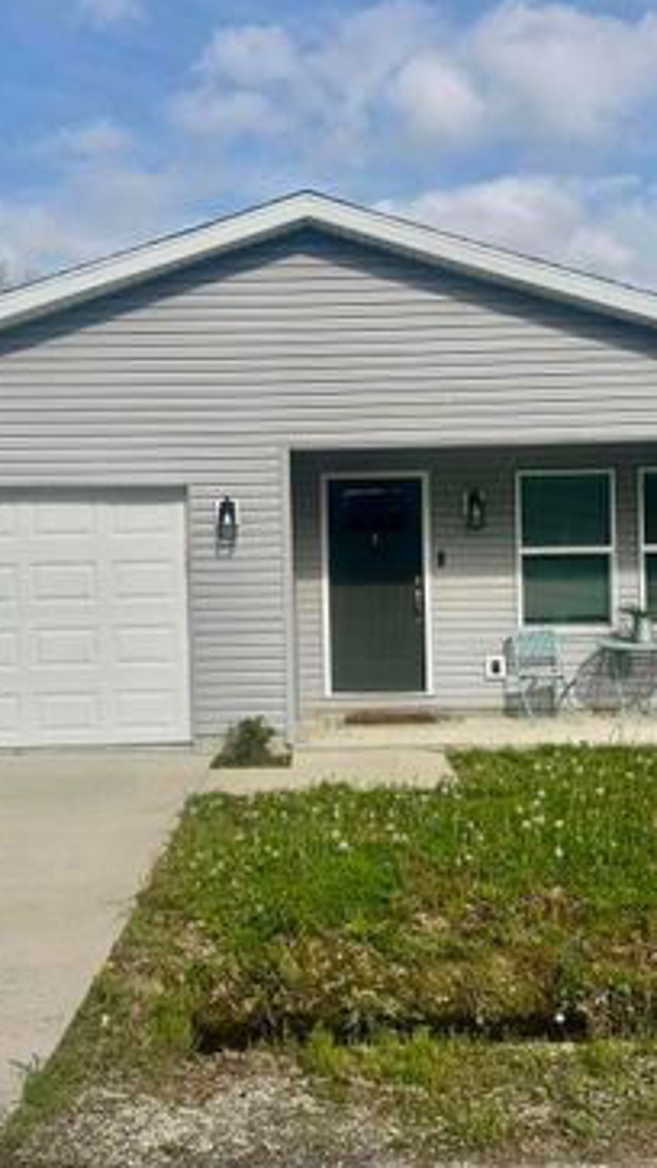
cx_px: 319
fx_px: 1116
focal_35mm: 36
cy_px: 571
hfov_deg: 32.8
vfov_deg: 55.3
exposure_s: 1/7937
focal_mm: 6.76
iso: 80
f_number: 1.78
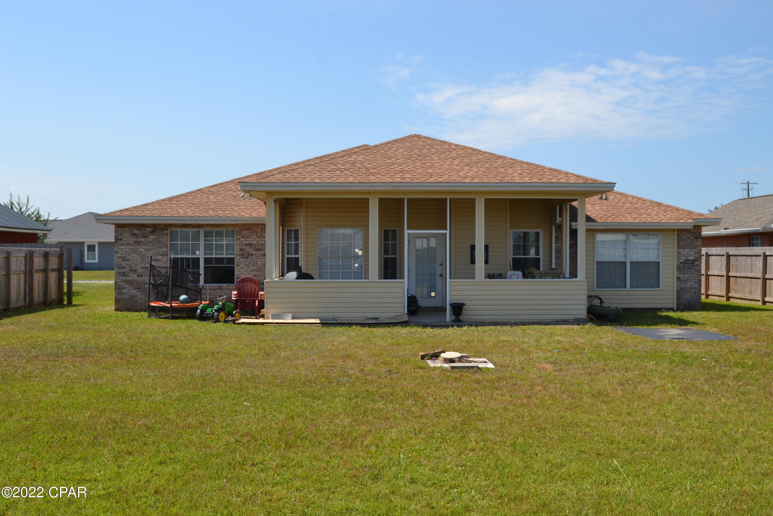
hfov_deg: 55.1
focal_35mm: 34
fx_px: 741
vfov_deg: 38.4
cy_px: 258
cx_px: 386
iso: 100
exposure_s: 1/200
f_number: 9
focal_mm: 23
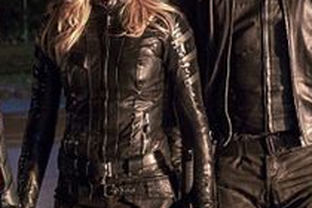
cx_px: 116
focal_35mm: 193
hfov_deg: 10.7
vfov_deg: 7.1
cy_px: 86
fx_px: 1673
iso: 10000
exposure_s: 1/125
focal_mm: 70
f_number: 6.3
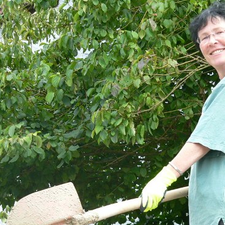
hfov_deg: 8.4
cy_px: 175
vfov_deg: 8.4
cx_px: 186
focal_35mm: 208
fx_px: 1530
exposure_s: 1/125
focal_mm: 18
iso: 80
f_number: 3.7
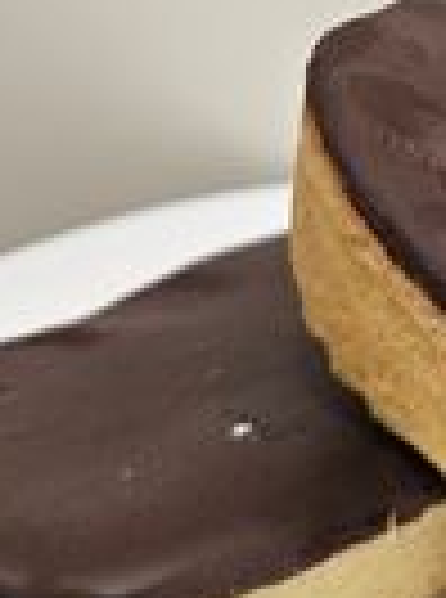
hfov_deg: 18.8
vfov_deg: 24.8
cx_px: 523
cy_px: -34
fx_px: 1277
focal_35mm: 74
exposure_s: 1/100
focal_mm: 6.3
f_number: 1.7
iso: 200
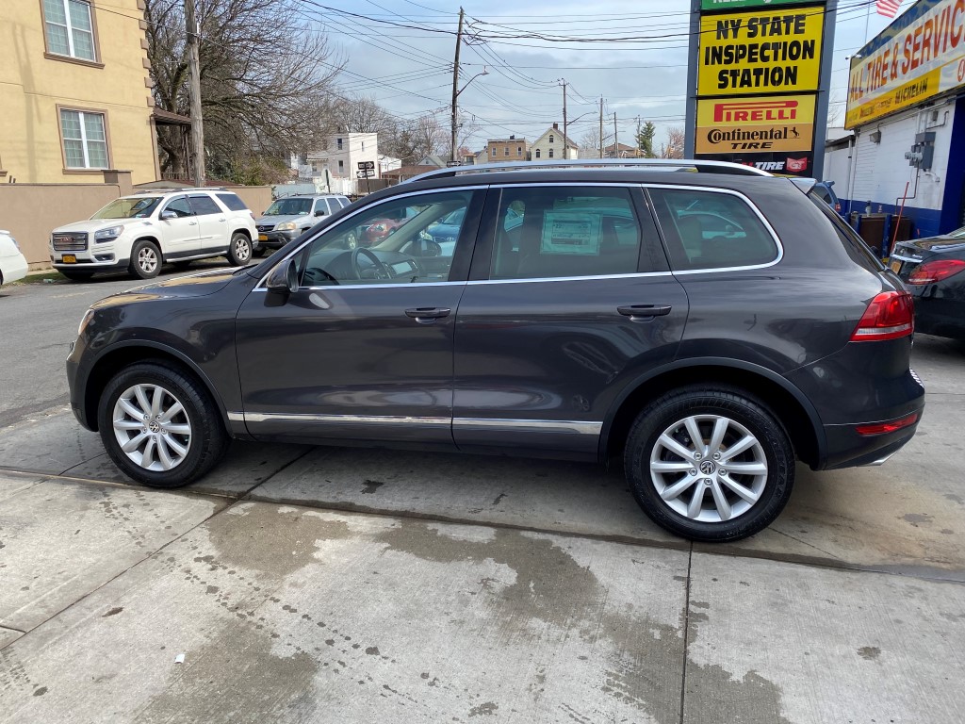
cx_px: 482
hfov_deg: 67.3
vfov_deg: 53.1
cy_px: 362
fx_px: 725
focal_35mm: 26
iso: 32
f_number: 1.8
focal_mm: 4.25
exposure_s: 1/1379
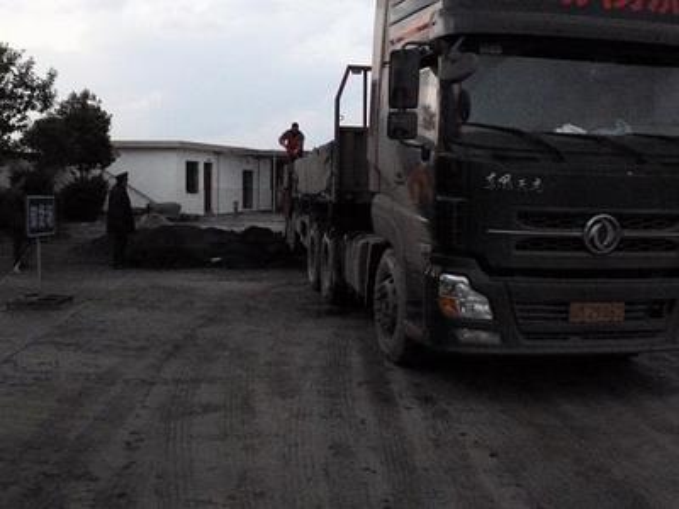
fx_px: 667
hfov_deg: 54.0
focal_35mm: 34
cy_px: 254
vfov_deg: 41.8
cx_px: 340
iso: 1600
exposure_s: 1/8
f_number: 3.6
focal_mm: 6.1
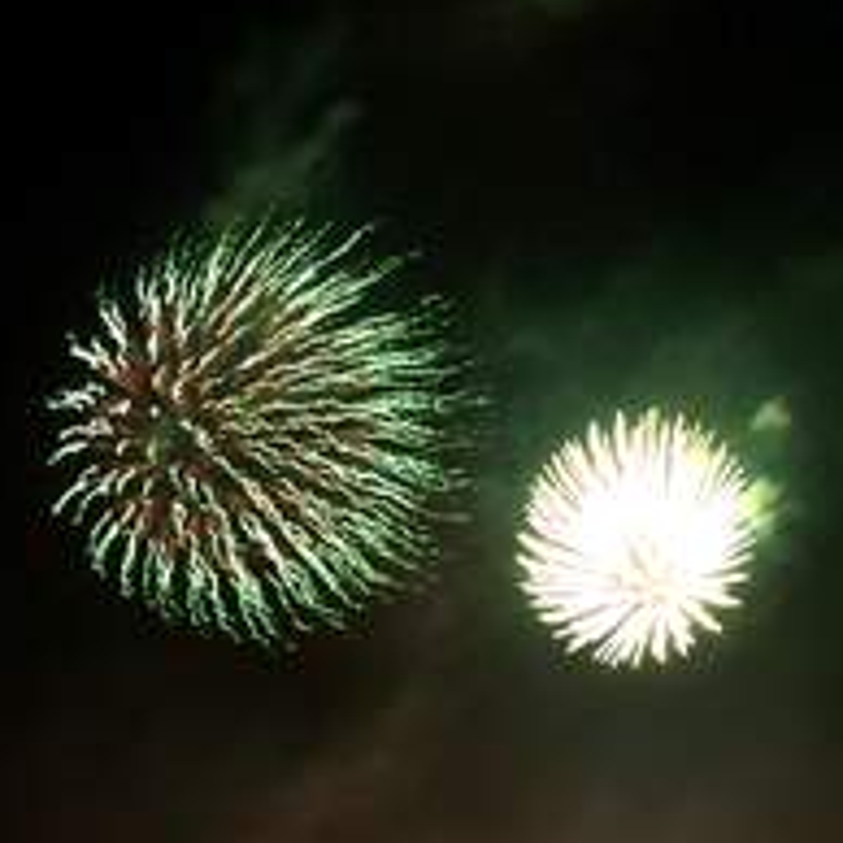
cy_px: 593
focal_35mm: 67
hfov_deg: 25.7
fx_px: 1846
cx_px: 521
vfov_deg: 25.5
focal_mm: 6
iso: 80
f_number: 5.6
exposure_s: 2
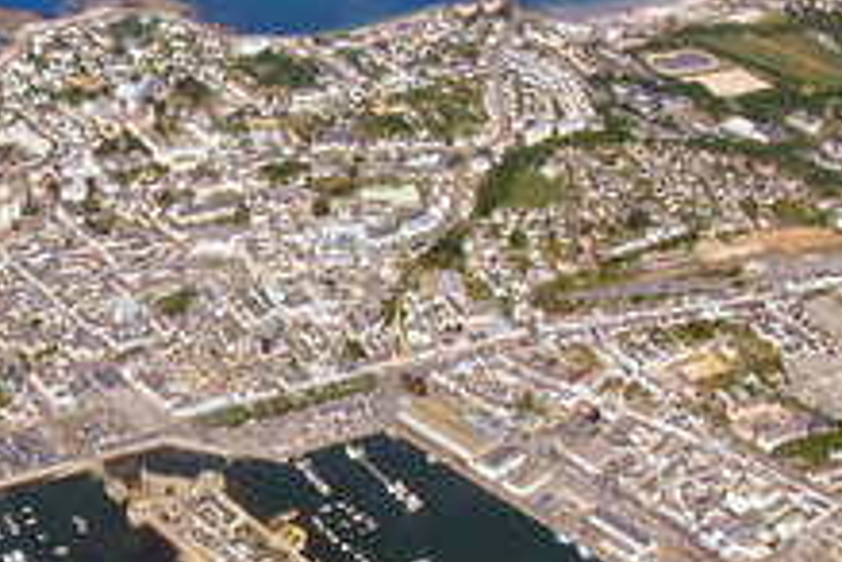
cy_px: 412
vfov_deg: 18.6
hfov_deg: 27.1
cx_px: 150
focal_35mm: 73
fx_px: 1707
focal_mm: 5.8
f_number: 5.6
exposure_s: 1/311
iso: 50
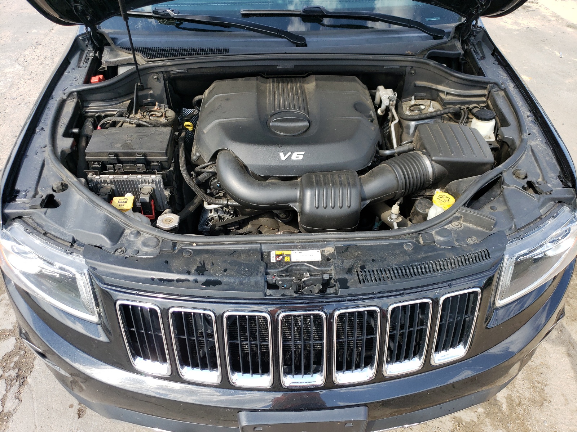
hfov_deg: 67.3
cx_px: 288
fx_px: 433
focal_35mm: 26
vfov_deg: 53.1
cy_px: 216
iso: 50
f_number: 1.5
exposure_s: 1/769
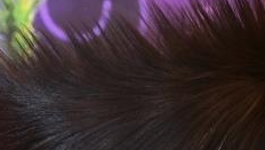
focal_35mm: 471
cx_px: 374
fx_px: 3313
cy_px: 274
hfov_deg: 4.6
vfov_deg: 2.6
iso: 800
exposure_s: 1/125
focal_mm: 102
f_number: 5
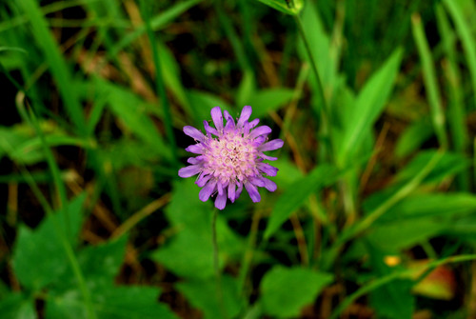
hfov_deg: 37.8
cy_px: 160
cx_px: 238
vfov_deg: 25.8
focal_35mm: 52
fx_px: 695
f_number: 4
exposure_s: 1/60
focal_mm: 35
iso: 200
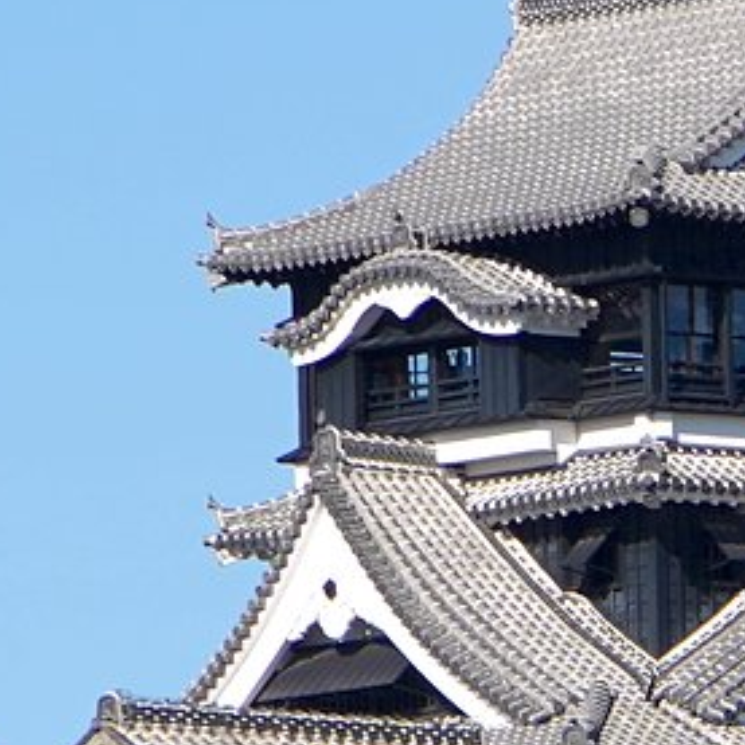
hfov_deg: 1.4
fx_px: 30363
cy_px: 672
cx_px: 826
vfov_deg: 1.4
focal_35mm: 1247
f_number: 9
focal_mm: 177
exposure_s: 1/400
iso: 100
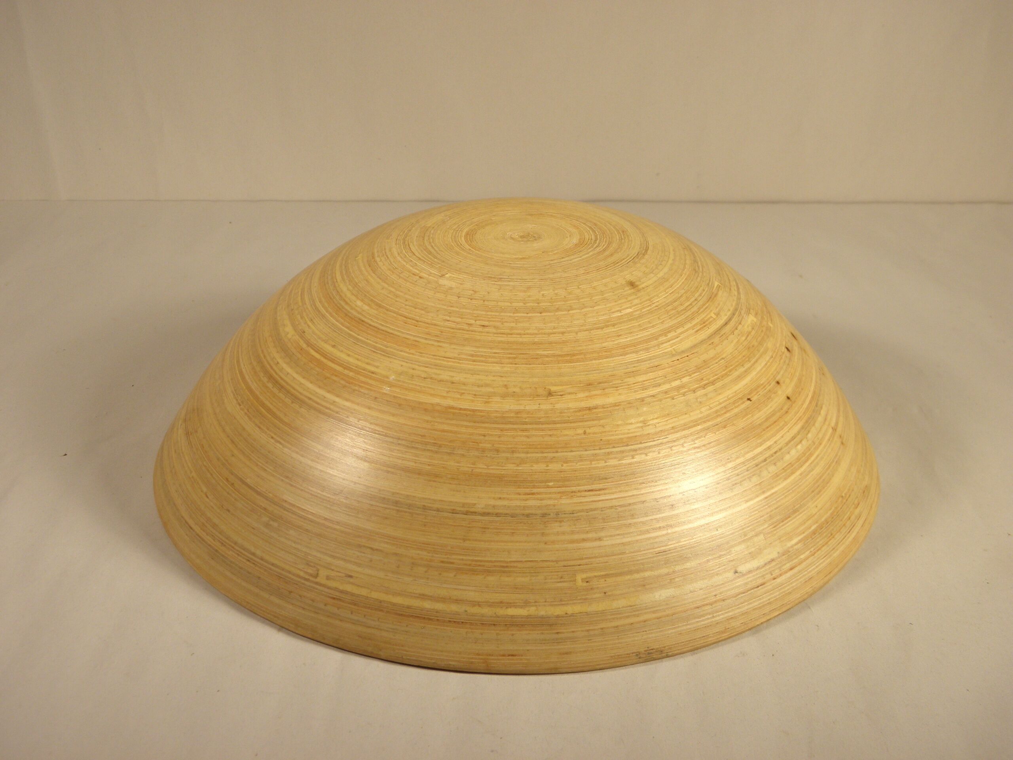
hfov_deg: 45.8
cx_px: 506
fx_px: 1200
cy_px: 380
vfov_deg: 35.1
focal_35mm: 41
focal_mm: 7.5
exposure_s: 1/60
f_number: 3.8
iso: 100
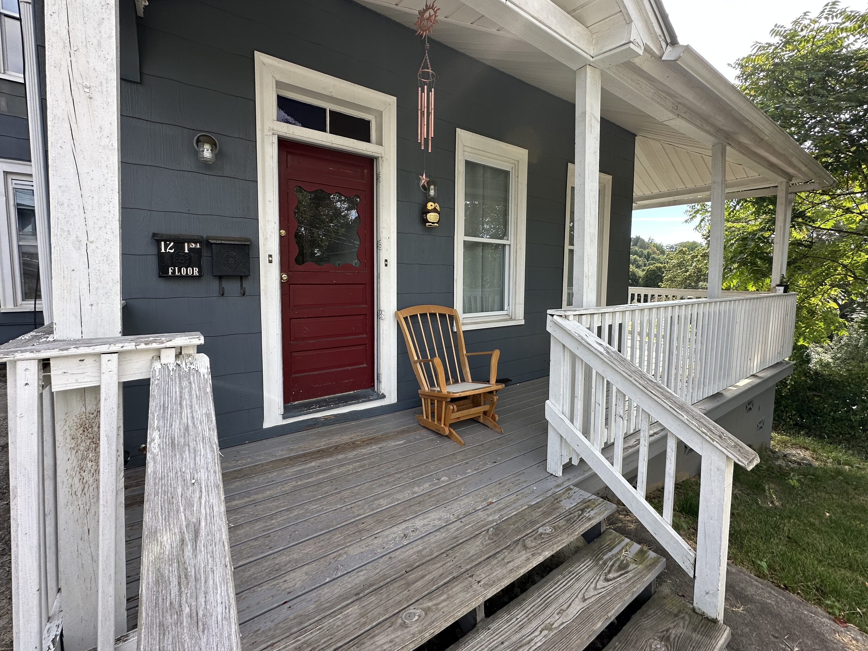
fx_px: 376
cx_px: 444
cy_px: 303
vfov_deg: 81.6
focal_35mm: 15
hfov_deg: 98.2
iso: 40
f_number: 2.2
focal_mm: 2.22
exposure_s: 1/303
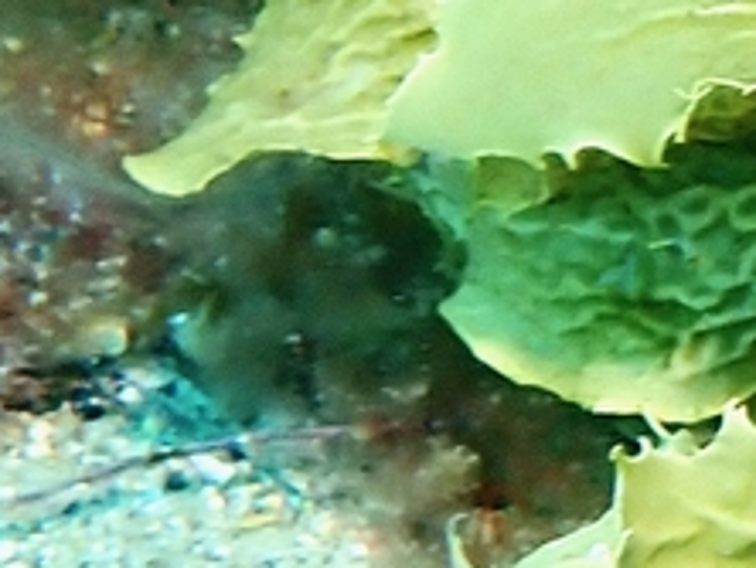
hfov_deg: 11.5
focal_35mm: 154
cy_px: 60
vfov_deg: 9.6
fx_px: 3367
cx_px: 1529
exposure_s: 1/125
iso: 160
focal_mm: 5.4
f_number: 3.2
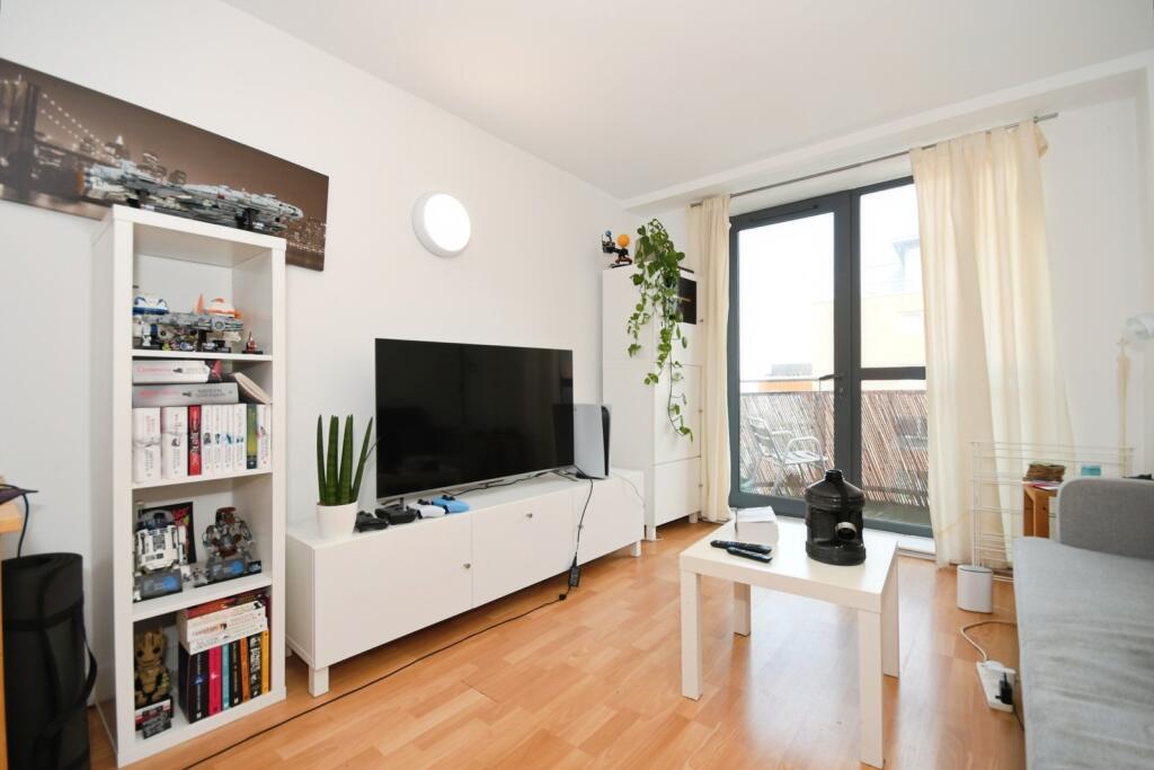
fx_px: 481
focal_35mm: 15
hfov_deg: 100.4
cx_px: 577
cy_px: 385
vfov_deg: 77.3
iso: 400
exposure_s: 1/60
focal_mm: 10
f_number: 8
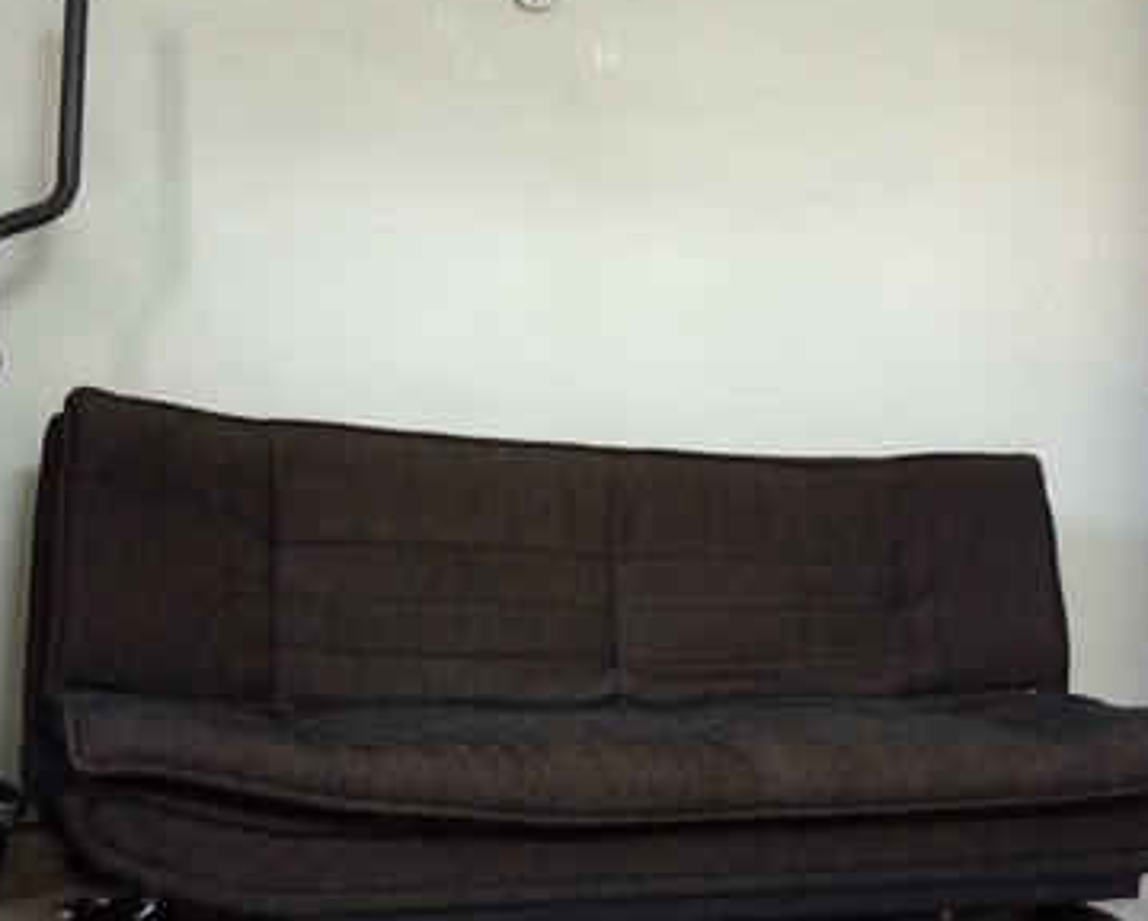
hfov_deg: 40.3
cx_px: 592
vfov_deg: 32.8
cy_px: 475
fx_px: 1565
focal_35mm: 46
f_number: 1.8
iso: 763
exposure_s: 1/20
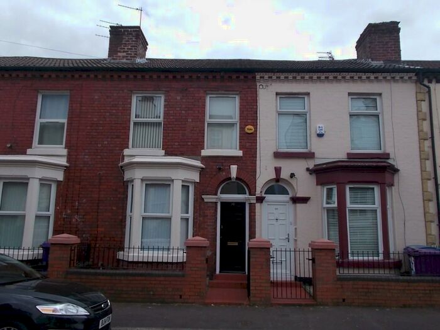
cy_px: 165
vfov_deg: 46.8
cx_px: 220
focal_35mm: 30
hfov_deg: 60.0
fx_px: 381
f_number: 8.6
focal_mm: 5.3
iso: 80
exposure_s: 1/200
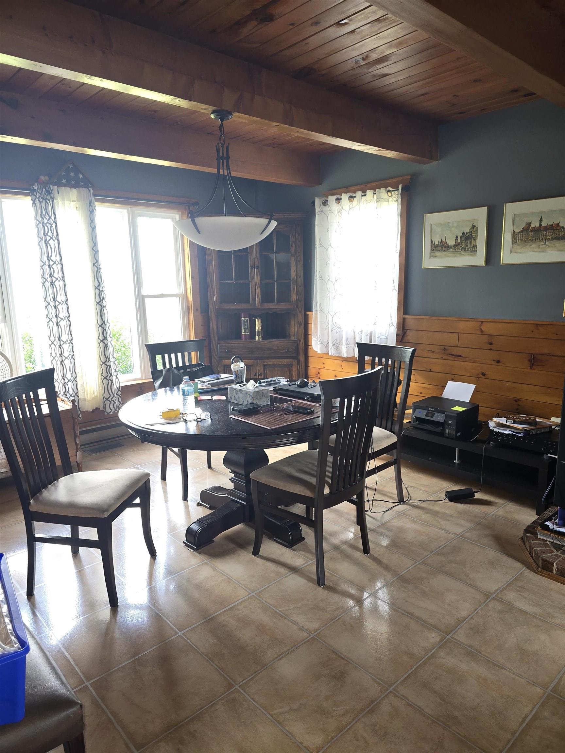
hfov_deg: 58.9
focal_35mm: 23
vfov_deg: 73.9
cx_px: 282
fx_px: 501
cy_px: 376
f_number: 1.7
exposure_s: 1/30
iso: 100
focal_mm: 6.3
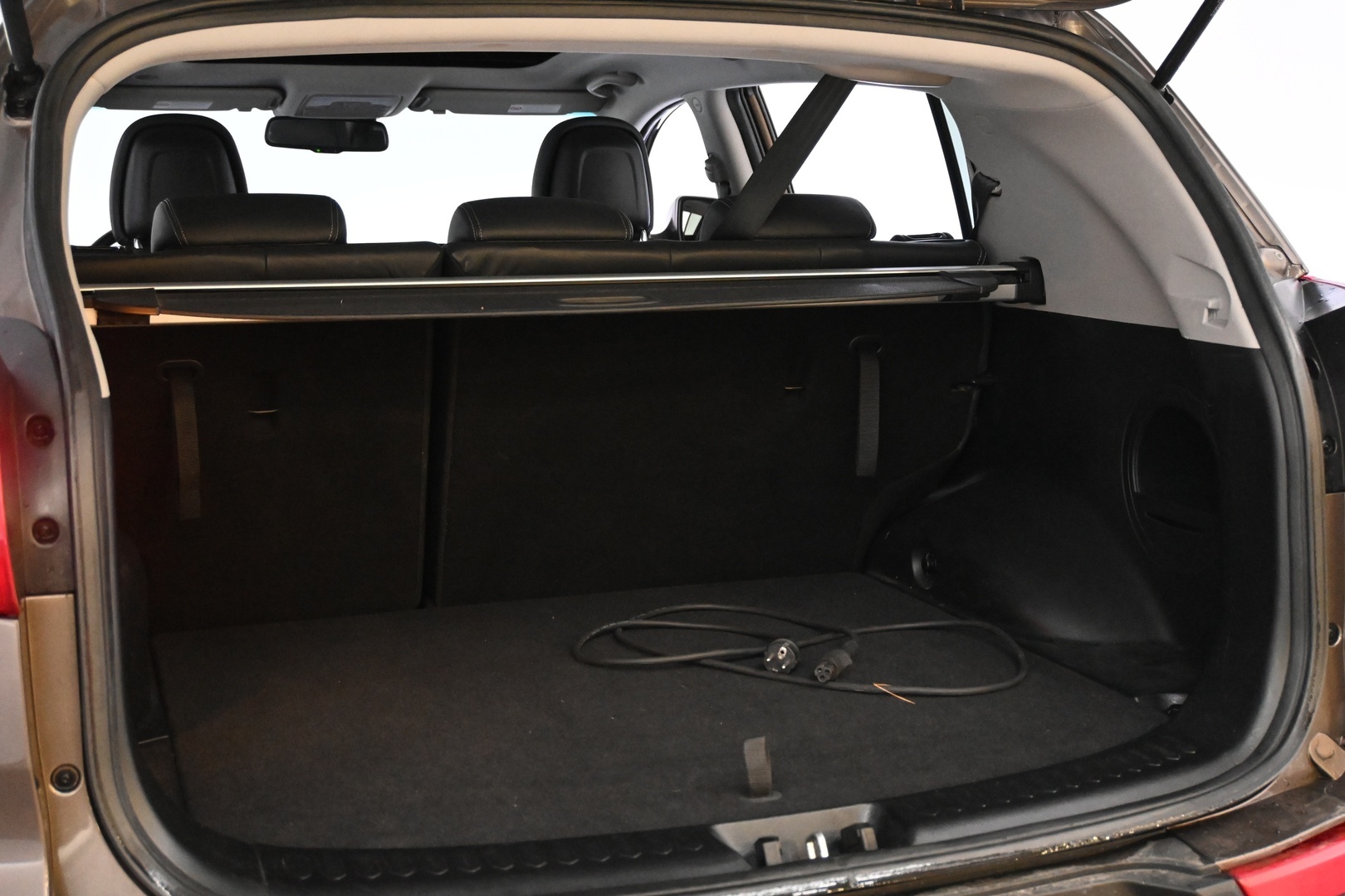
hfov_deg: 45.0
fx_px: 1625
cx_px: 672
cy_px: 448
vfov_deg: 30.8
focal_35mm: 44
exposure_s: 1/50
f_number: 4.8
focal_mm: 29
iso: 5600
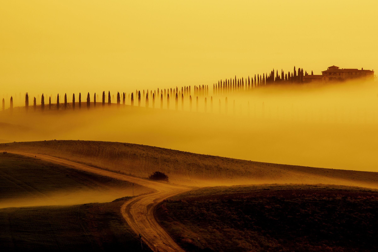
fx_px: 2101
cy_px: 126
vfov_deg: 6.9
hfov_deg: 10.3
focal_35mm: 200
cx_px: 189
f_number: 8
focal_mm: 200
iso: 200
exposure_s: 1/40
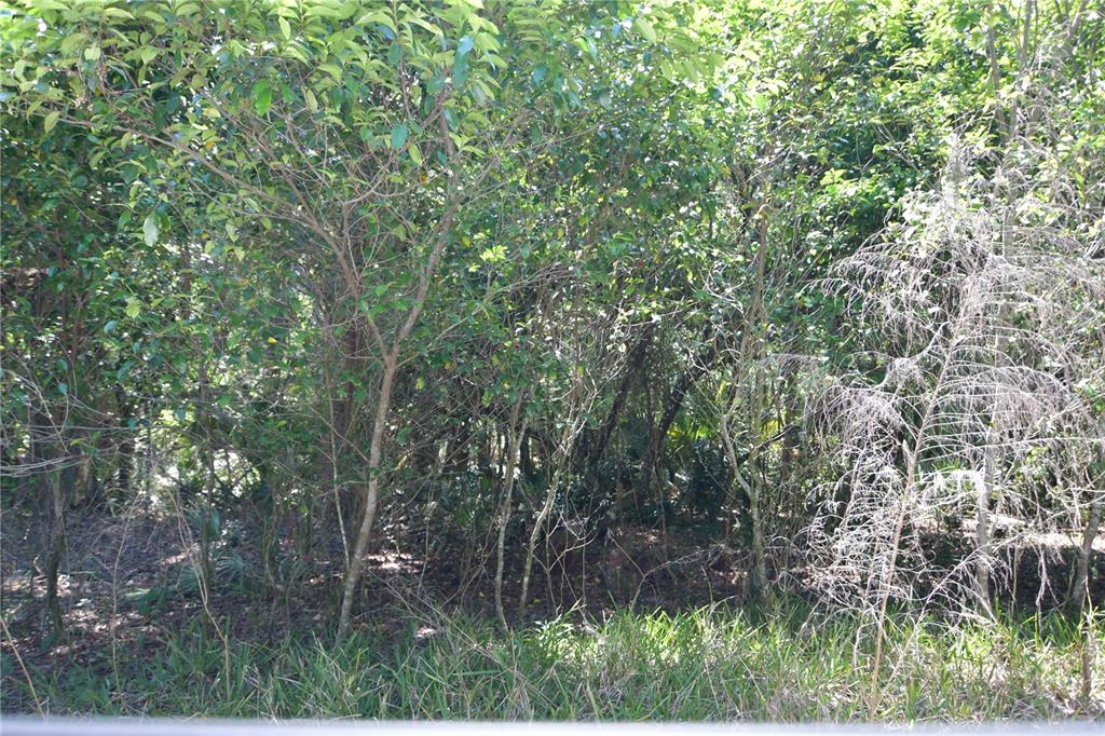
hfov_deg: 73.8
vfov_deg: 53.1
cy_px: 368
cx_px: 552
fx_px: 736
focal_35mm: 24
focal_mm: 16
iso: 400
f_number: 2.8
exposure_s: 1/500
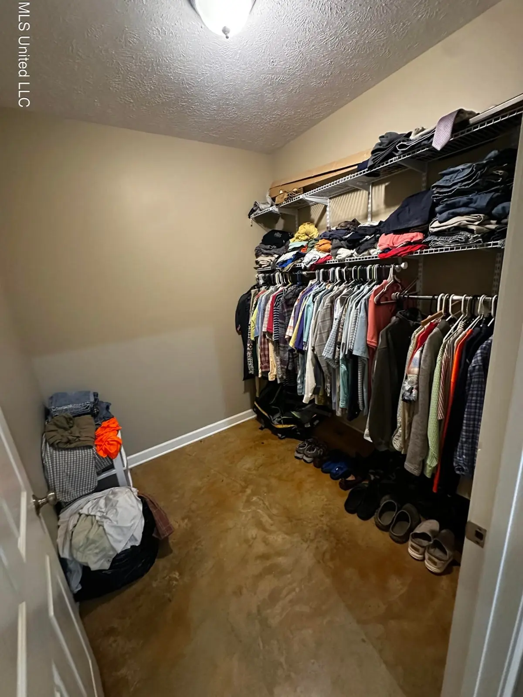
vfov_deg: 102.1
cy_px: 348
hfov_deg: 85.7
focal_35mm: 14
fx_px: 282
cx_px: 262
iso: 1250
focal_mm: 2.22
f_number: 2.2
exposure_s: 1/60
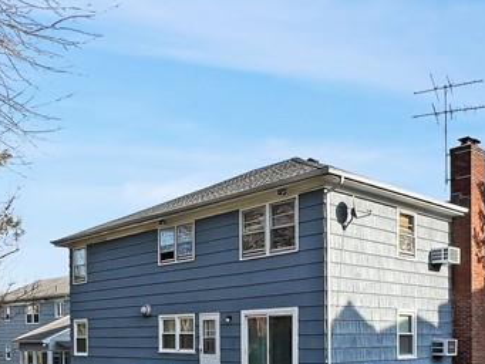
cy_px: 351
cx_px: 220
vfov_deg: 34.1
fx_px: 547
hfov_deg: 47.8
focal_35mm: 39
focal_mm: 1.57
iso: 32
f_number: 1.8
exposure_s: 1/786
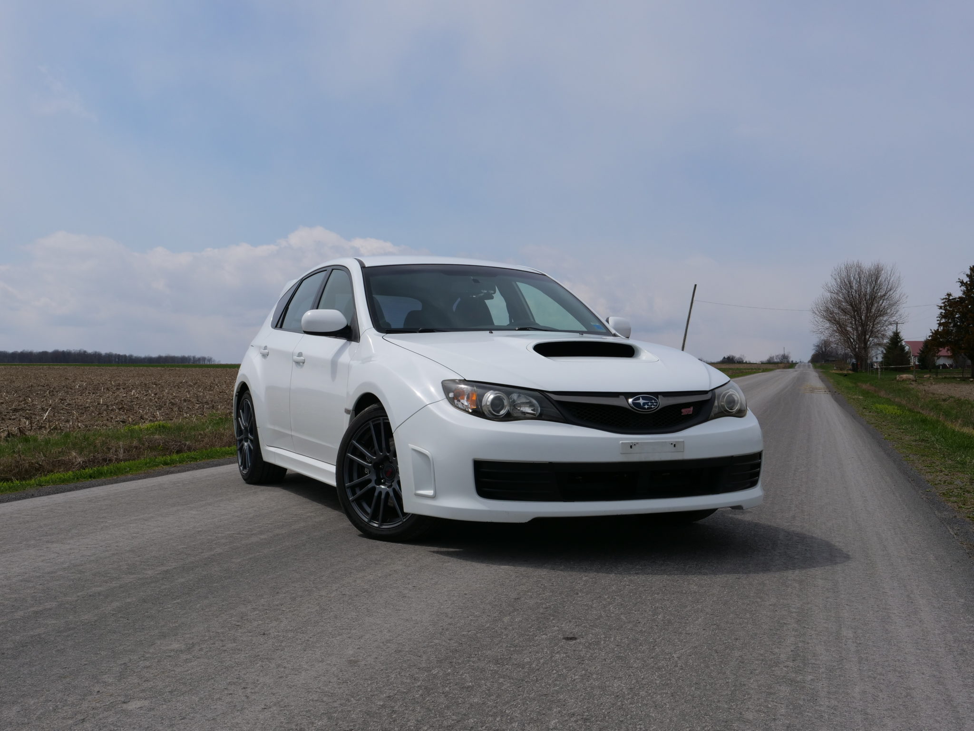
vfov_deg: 37.7
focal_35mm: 38
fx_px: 1069
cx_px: 487
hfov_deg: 49.0
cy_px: 366
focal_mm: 19
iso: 200
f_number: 10
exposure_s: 1/800
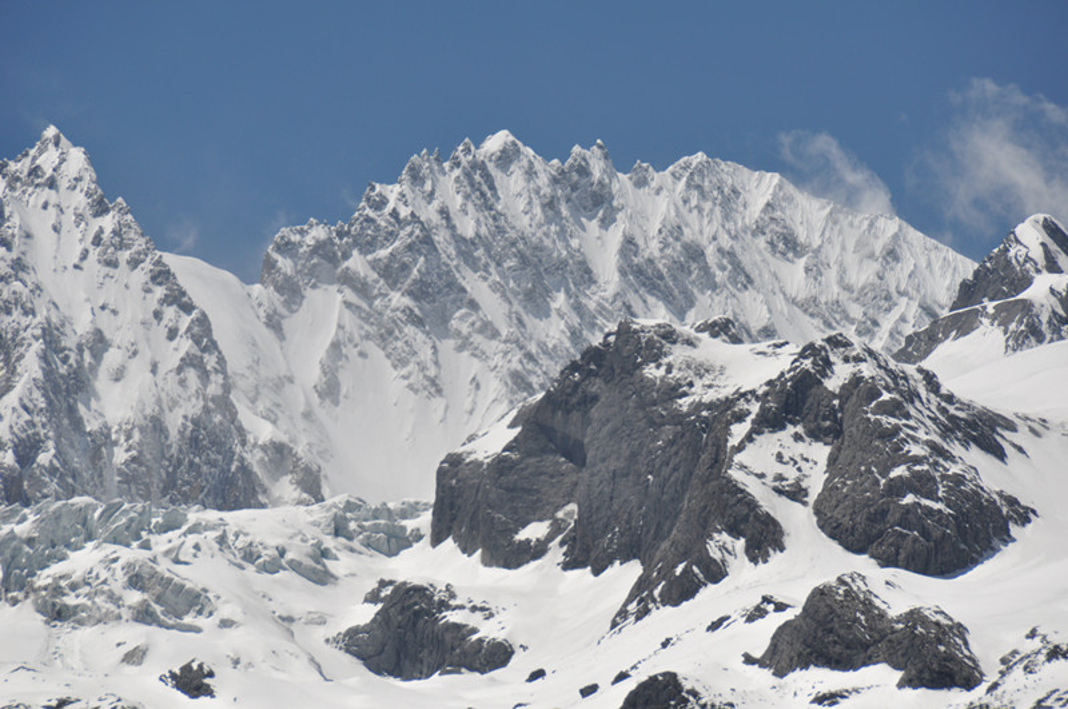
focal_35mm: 300
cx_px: 534
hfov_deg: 6.9
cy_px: 354
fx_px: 8887
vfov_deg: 4.6
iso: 200
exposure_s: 1/1250
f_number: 9
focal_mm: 200
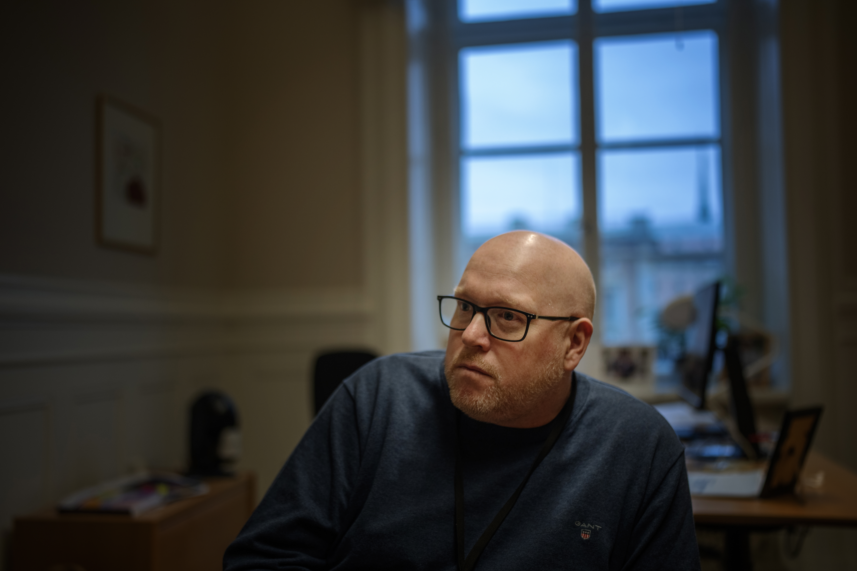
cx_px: 430
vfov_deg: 36.9
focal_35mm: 36
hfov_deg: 53.1
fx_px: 857
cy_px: 290
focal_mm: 35
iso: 400
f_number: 1.4
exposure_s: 1/400
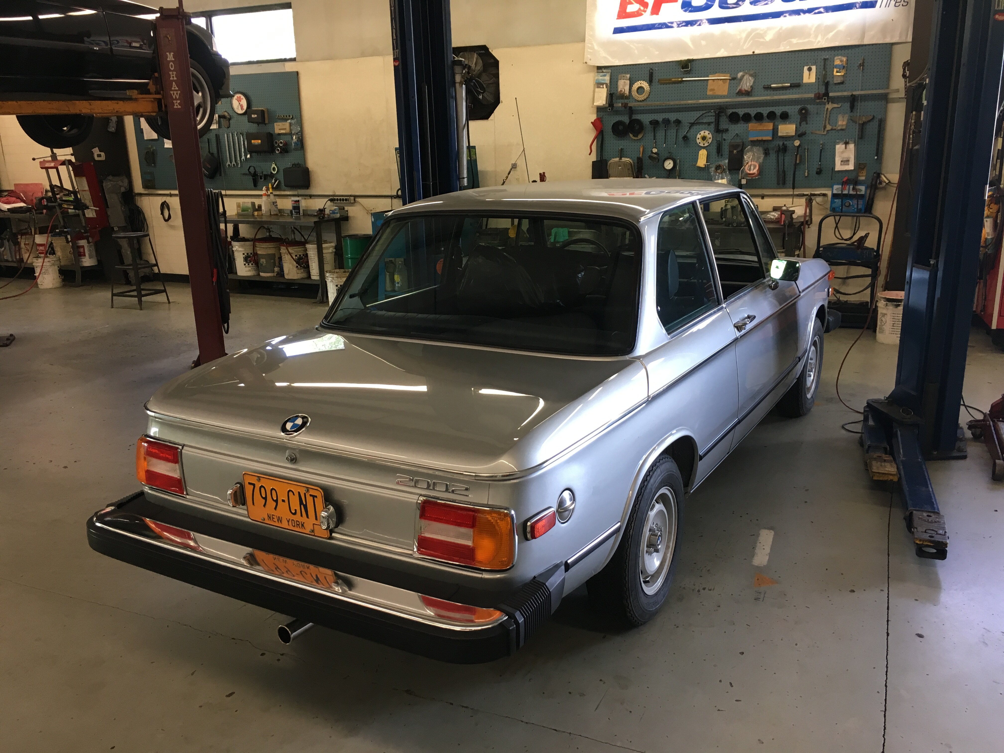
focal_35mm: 29
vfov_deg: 48.2
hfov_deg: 61.7
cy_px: 376
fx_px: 841
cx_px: 502
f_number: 2.2
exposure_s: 1/30
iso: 64
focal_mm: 4.15
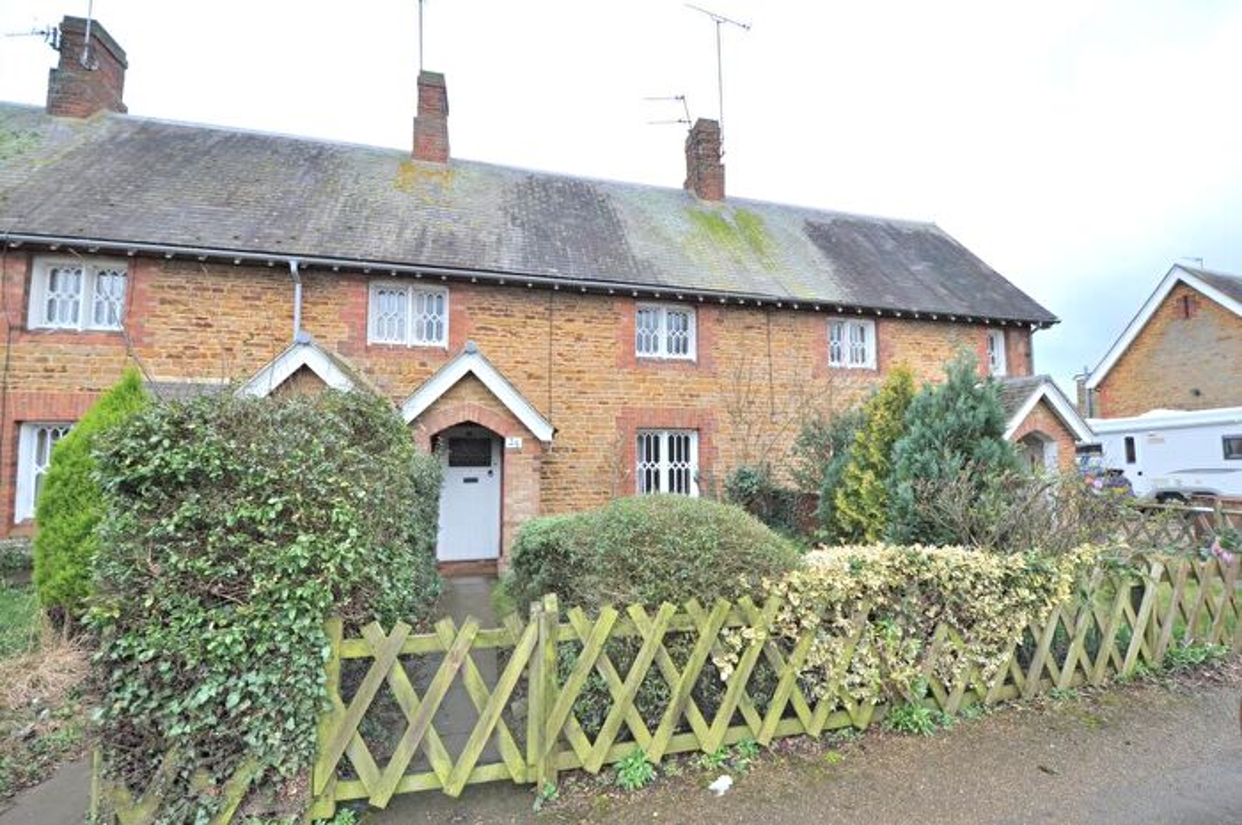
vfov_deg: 77.2
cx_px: 621
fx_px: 517
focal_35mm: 15
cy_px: 412
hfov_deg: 100.5
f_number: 5
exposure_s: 1/125
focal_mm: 10
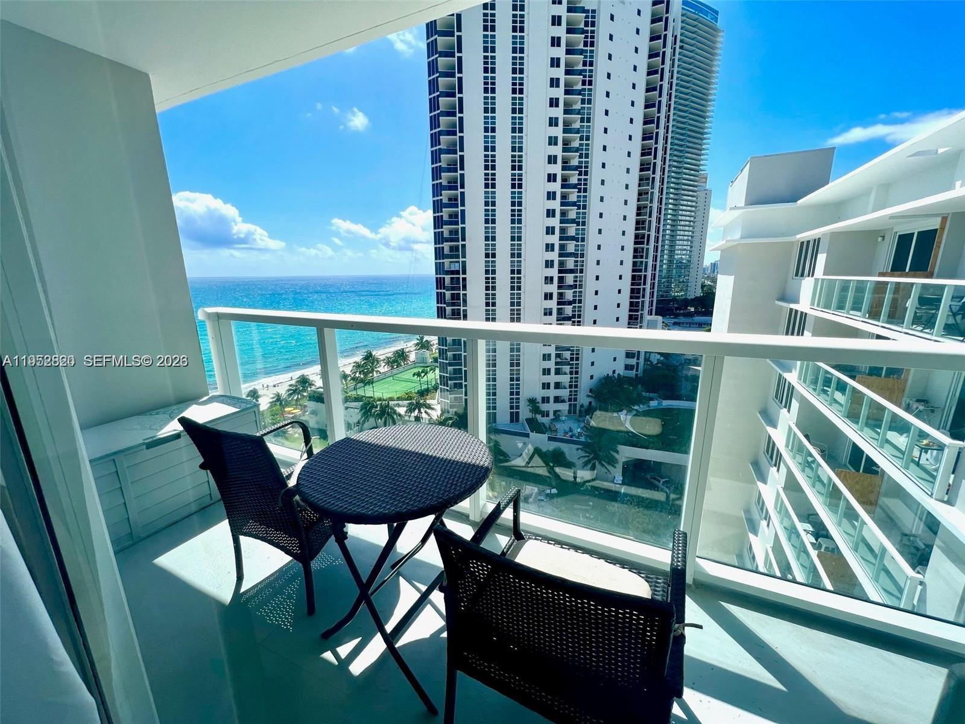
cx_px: 482
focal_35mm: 13
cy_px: 362
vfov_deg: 89.9
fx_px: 362
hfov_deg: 106.2
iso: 32
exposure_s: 1/690
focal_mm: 1.57
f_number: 1.8
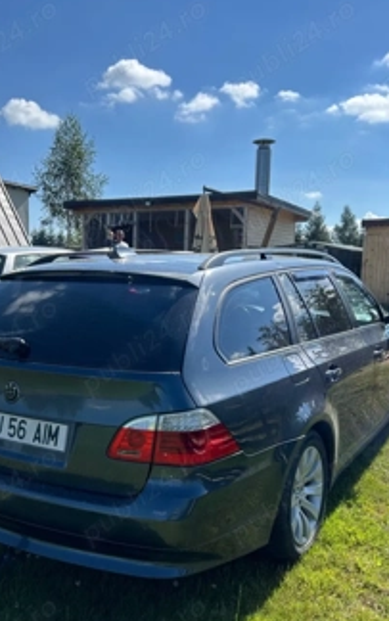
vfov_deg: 56.3
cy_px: 370
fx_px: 576
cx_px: 182
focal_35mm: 34
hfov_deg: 37.3
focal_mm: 5.7
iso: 50
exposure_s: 1/3704
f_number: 1.5
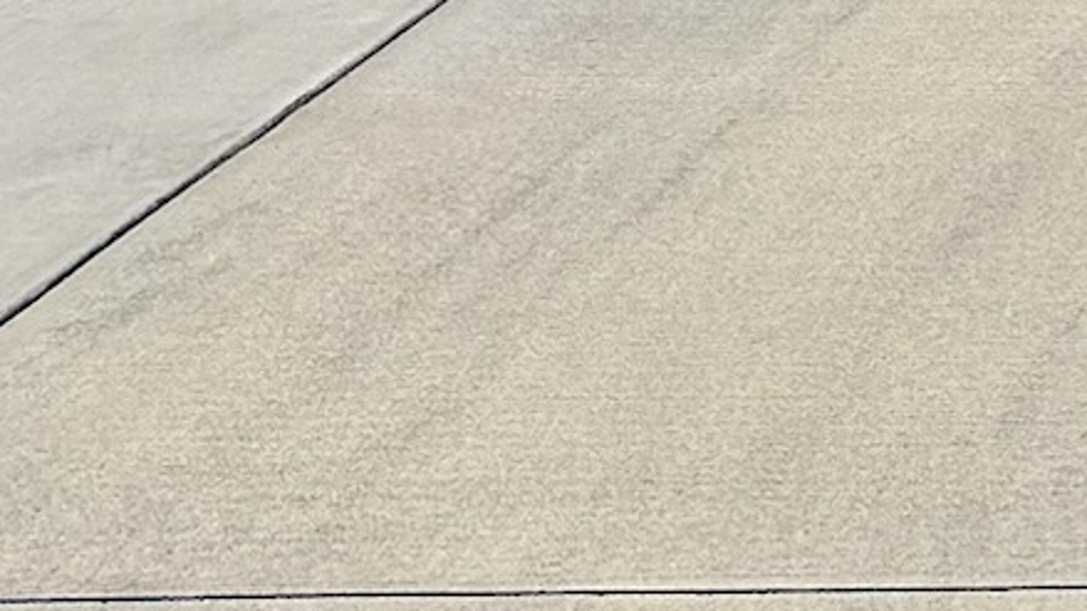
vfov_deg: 8.4
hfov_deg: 13.5
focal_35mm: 122
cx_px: 2496
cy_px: -1192
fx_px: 3517
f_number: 1.78
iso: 80
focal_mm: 6.86
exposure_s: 1/4545
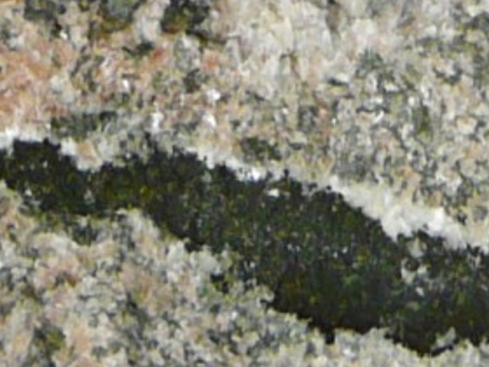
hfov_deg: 24.4
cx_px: 211
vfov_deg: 17.3
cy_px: -115
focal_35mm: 80
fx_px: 1130
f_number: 3.3
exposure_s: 1/30
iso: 160
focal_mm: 4.6
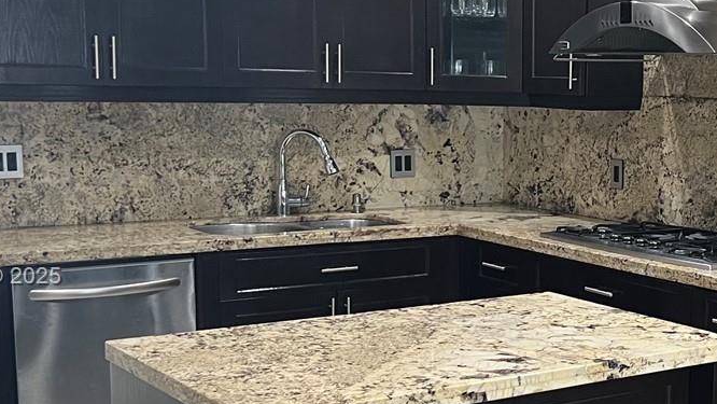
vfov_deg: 17.7
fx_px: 1293
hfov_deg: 30.2
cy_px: 278
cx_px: 578
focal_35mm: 68
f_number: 1.5
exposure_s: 1/60
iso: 200
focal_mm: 5.7
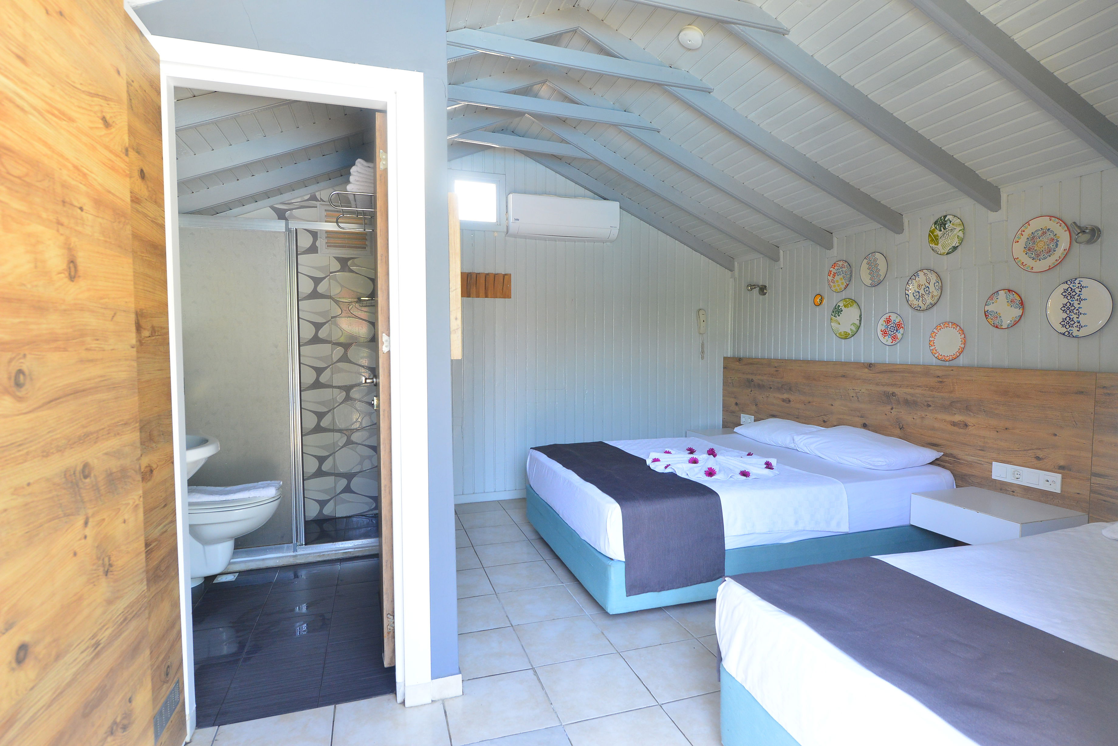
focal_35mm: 19
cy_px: 373
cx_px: 559
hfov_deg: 86.9
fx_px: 590
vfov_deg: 64.6
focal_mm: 19
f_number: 6.3
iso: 1600
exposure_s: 1/50
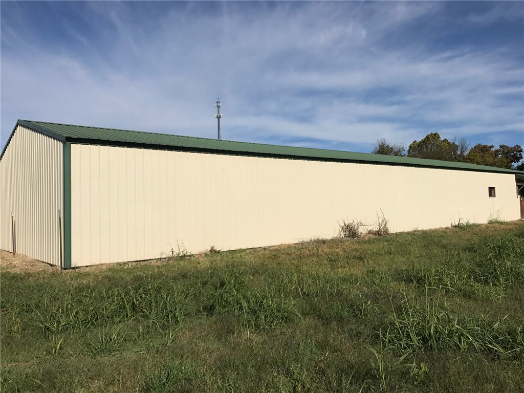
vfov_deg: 49.7
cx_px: 262
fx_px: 424
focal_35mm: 28
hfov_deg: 63.4
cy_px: 196
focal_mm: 3.99
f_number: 1.8
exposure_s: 1/6849
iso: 25
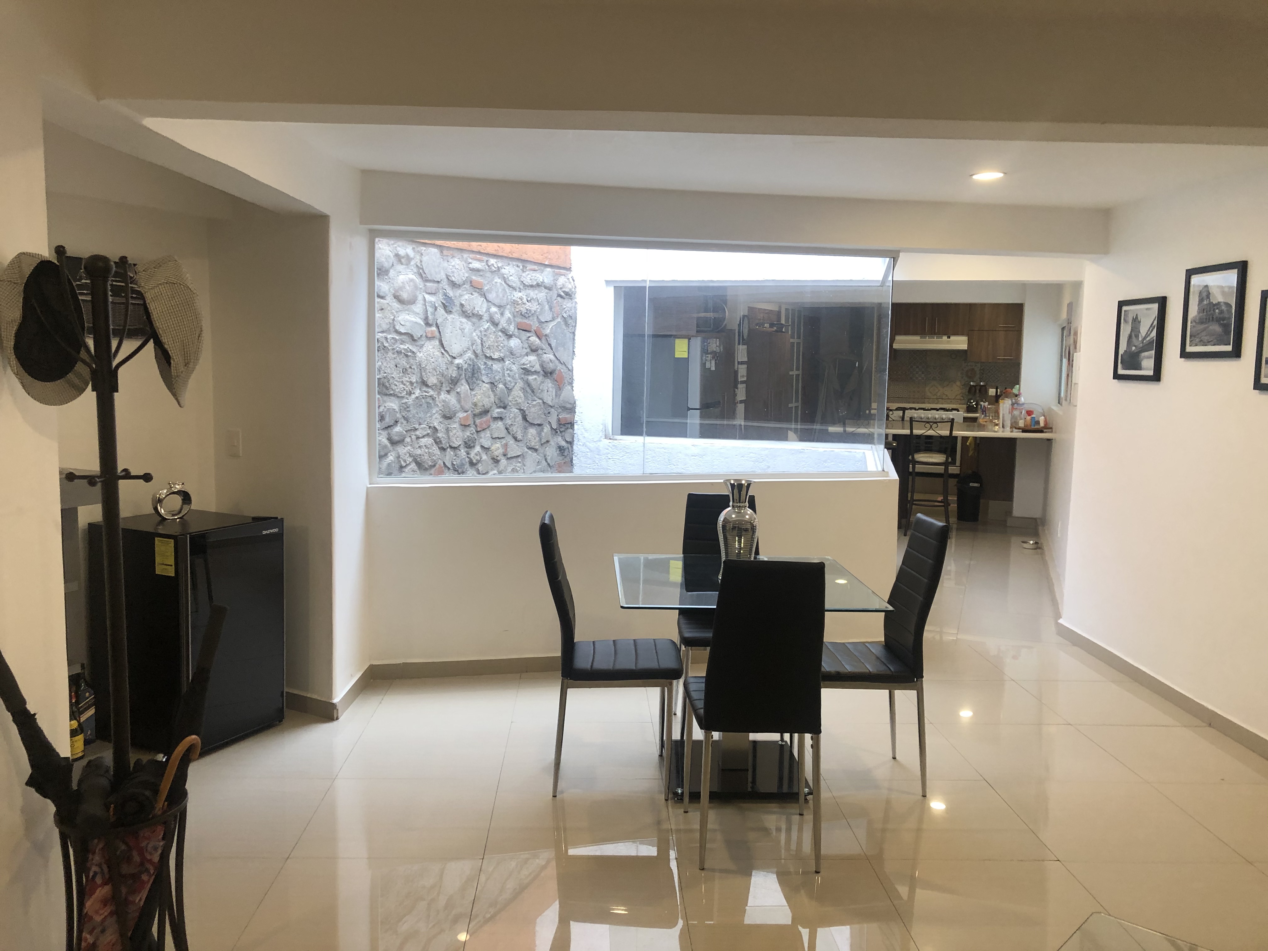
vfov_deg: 49.7
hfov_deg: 63.4
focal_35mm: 28
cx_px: 634
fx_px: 1026
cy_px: 476
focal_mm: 4
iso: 32
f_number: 1.8
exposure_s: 1/30
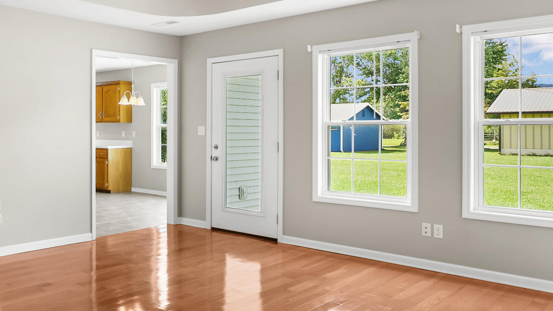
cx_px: 120
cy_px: 129
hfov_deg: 54.9
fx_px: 494
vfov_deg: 34.9
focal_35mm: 34
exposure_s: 1/80
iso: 640
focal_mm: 15.8
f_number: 8
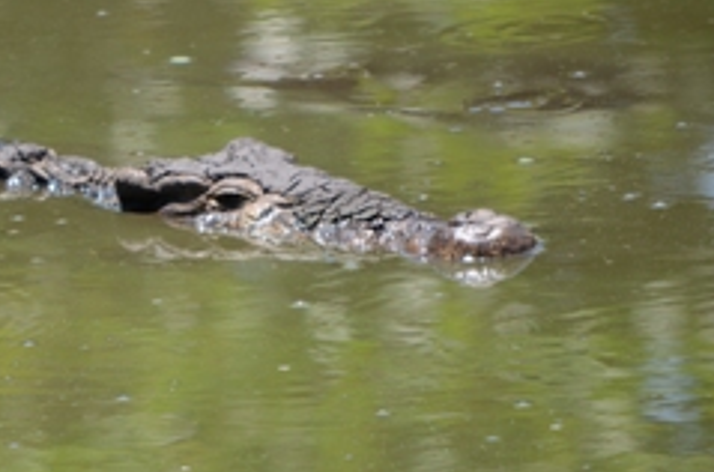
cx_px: 185
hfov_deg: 2.7
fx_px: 15053
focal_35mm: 761
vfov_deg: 1.8
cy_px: 184
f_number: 5.6
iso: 200
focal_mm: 300
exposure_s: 1/500
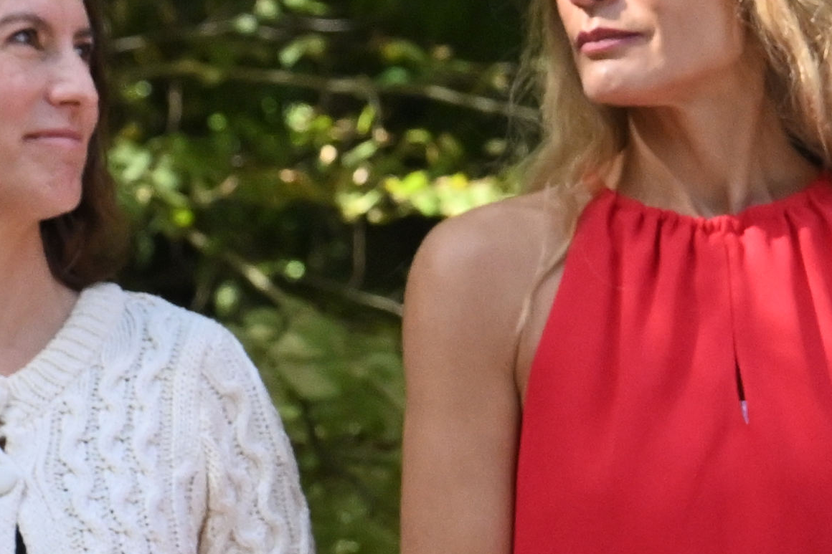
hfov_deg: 4.8
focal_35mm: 427
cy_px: 546
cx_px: 1249
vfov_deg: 3.2
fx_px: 9866
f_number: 6.3
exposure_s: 1/640
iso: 800
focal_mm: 60
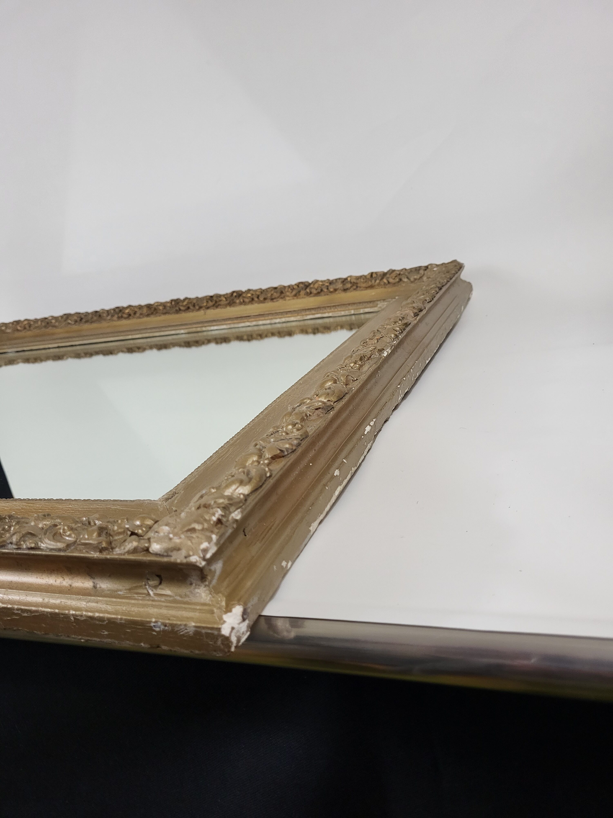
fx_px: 614
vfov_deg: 67.3
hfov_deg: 53.1
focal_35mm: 26
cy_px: 409
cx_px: 306
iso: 250
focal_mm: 5.4
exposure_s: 1/100
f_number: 1.8
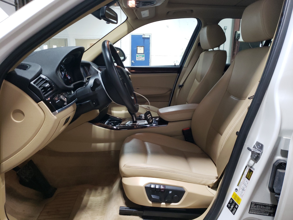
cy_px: 110
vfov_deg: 53.1
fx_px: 220
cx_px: 146
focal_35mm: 26
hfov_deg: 67.3
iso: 184
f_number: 1.5
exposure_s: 1/60.2
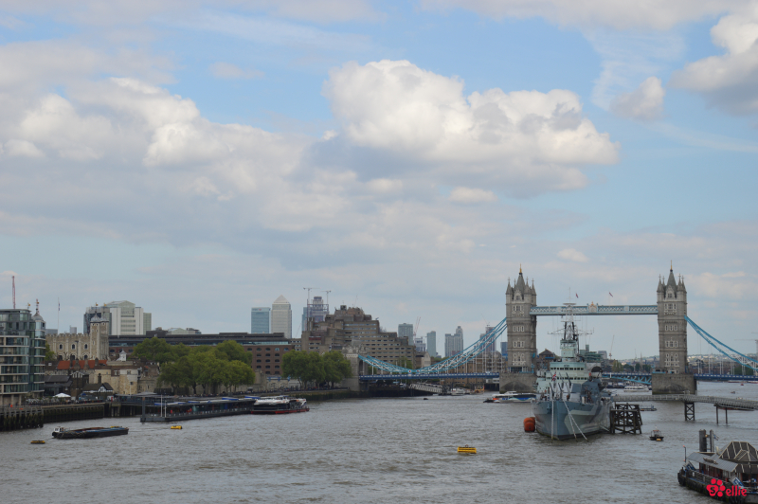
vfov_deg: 18.9
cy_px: 252
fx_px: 1515
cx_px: 379
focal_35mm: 72
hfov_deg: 28.1
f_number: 8
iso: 100
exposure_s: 1/250
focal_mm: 48
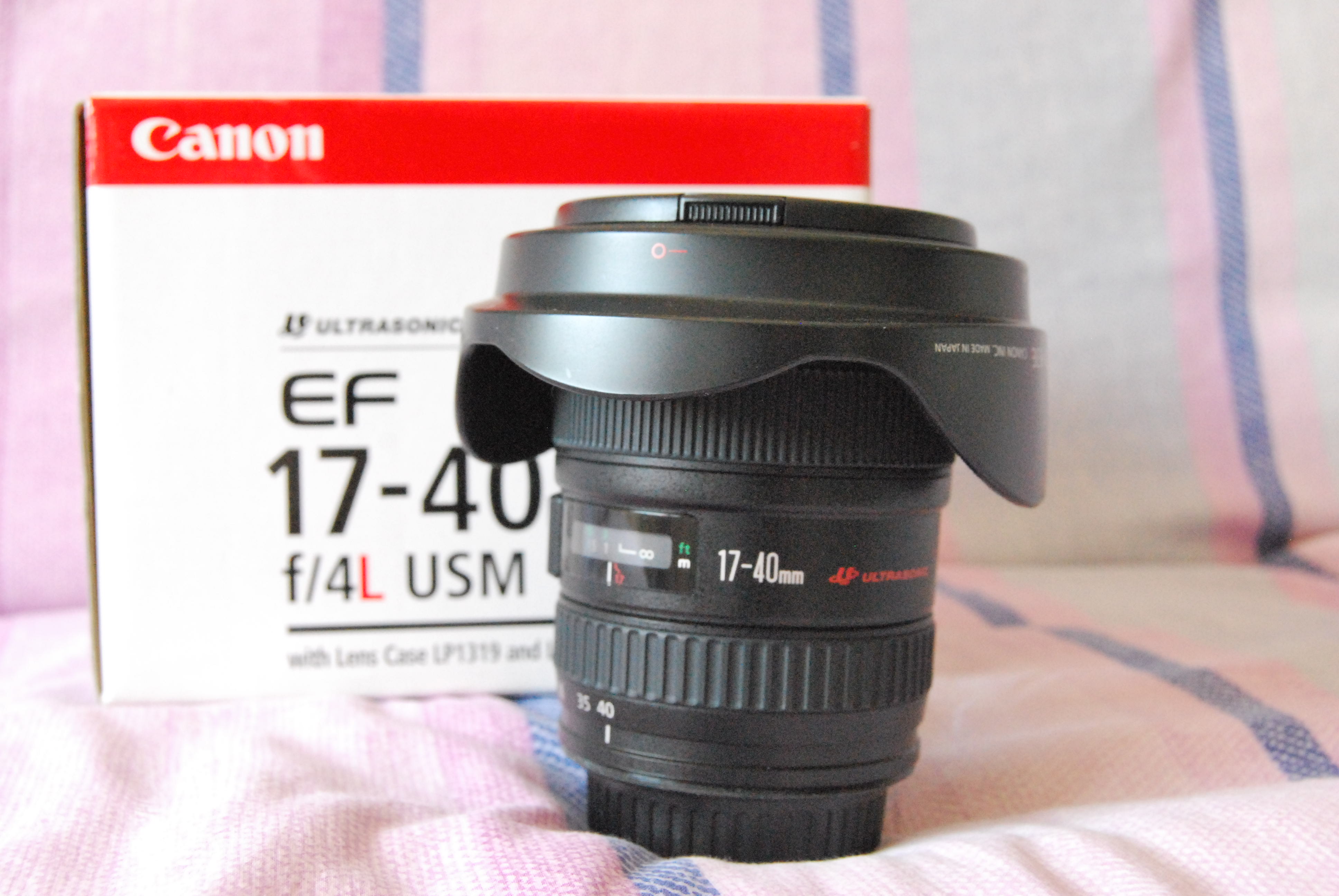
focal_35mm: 46
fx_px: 1732
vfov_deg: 29.0
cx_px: 670
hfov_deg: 42.3
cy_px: 448
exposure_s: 1/125
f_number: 8
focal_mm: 31
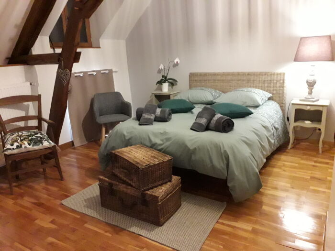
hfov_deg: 65.3
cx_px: 168
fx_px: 261
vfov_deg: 51.4
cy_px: 126
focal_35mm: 27
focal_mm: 3.6
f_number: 1.9
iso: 640
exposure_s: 1/20
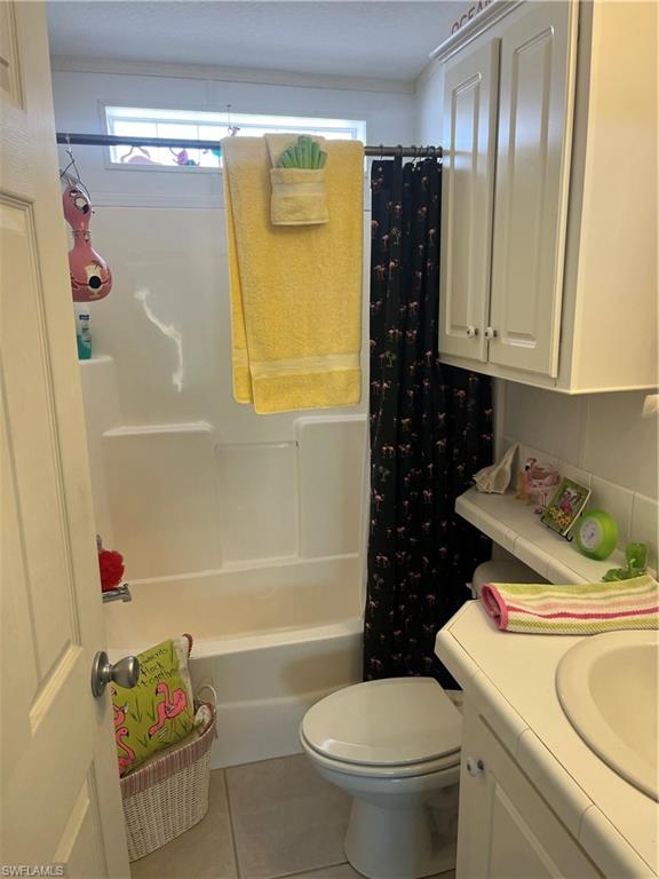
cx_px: 330
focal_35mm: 26
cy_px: 440
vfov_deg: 67.3
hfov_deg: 53.1
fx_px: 660
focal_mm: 5.1
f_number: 1.6
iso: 125
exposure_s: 1/120
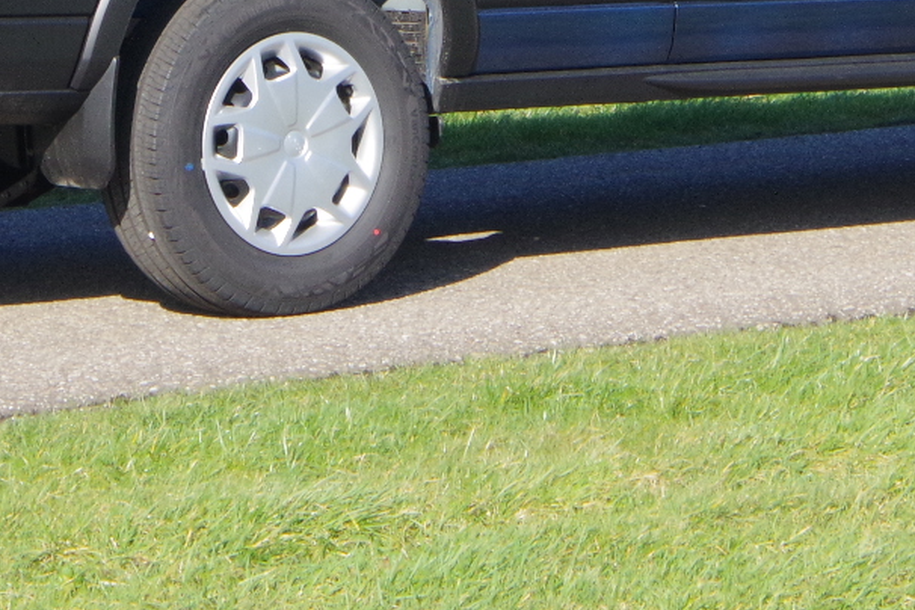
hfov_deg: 6.4
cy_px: -337
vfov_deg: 4.2
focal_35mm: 323
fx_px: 8209
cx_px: 483
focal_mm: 68
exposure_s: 1/125
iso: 800
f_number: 22
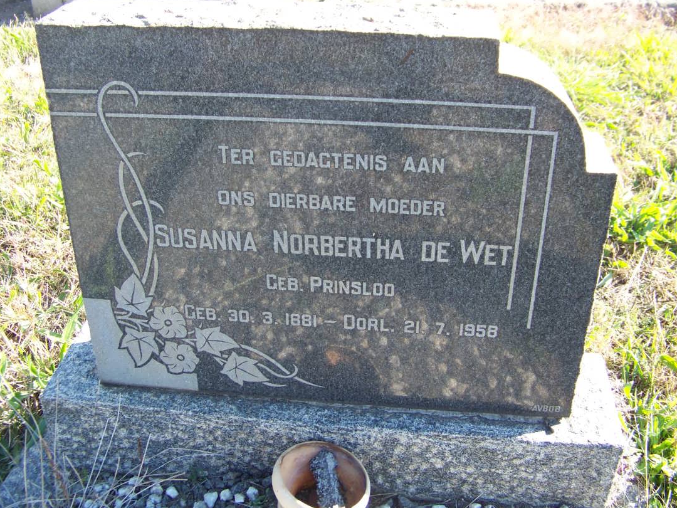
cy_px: 239
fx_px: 782
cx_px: 359
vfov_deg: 35.9
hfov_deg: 46.8
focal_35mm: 40
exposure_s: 1/125
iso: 64
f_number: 2.8
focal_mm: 5.85
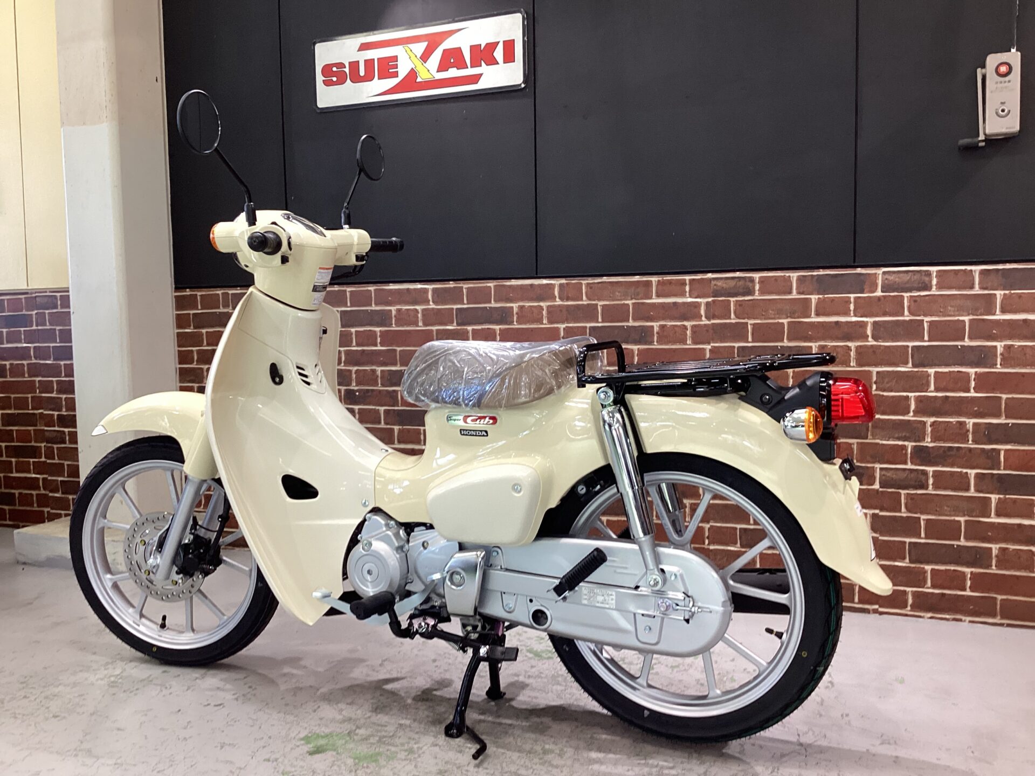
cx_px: 518
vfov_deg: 45.4
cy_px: 388
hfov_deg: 58.4
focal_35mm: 31
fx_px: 927
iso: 125
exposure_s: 1/60
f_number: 2.4
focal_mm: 3.3
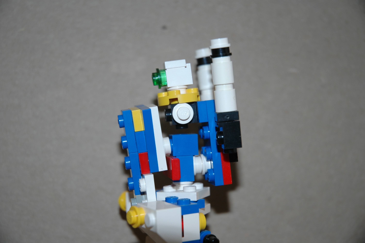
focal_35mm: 105
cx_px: 182
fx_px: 1064
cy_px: 122
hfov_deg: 19.5
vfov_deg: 13.0
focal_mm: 70
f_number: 4.5
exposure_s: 1/60
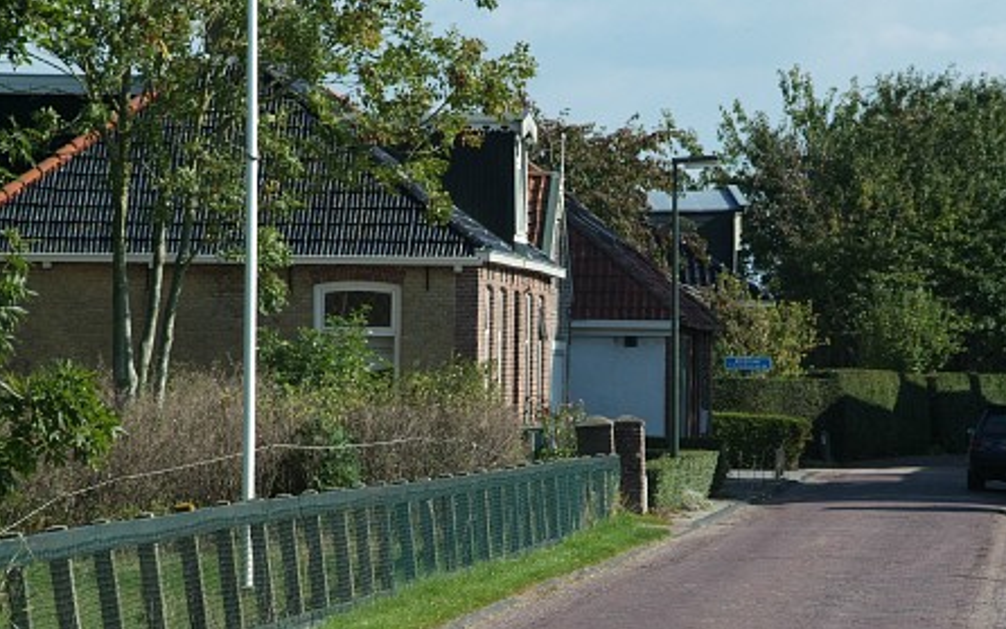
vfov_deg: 6.3
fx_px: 5732
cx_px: 503
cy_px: 324
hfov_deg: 10.0
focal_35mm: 209
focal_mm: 135
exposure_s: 1/250
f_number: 13
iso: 400
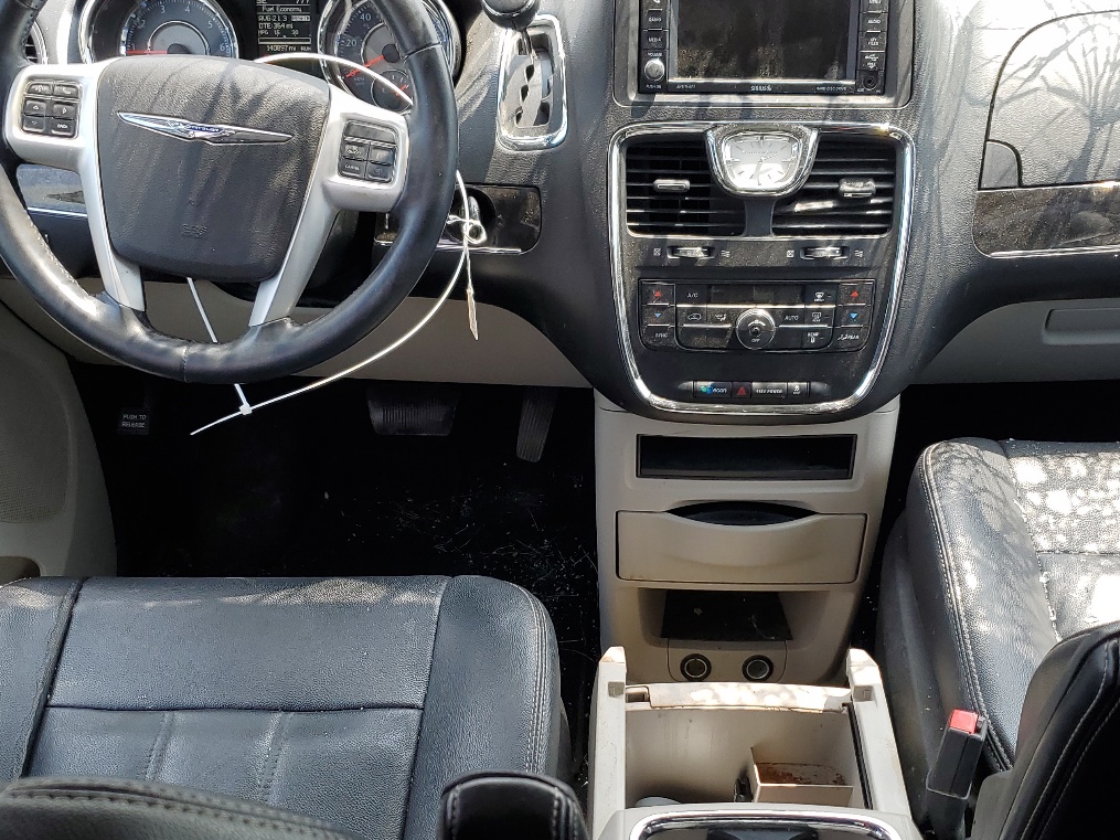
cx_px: 619
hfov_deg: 45.7
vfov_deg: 34.9
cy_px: 528
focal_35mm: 41
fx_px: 1326
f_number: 1.5
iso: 50
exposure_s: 1/435
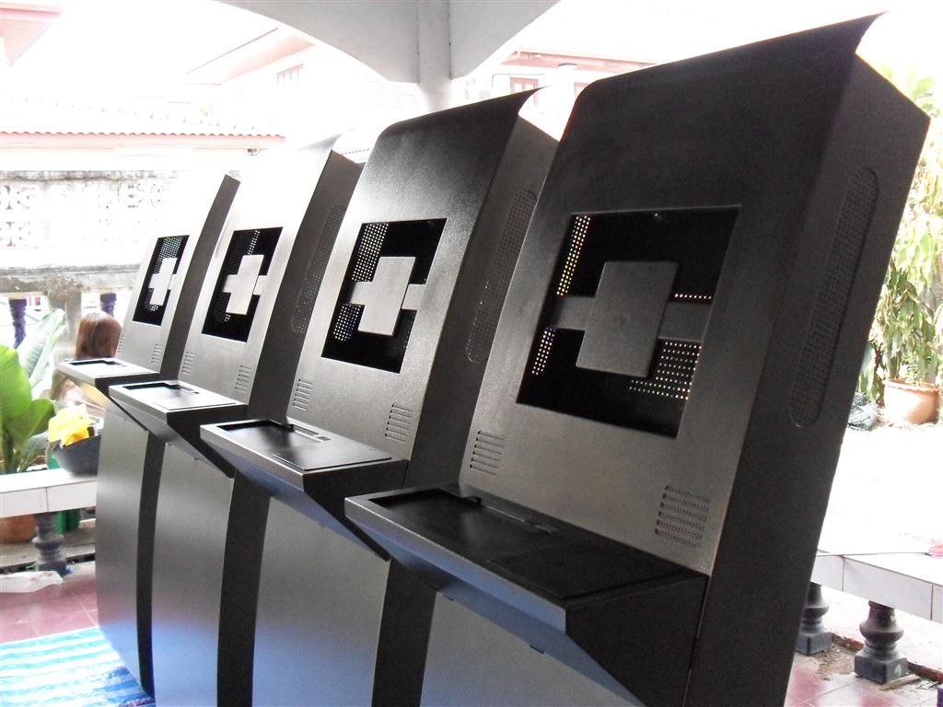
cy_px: 354
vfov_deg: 37.7
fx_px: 1035
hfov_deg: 49.0
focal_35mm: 38
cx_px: 472
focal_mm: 6.3
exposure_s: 1/250
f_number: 2.8
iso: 400
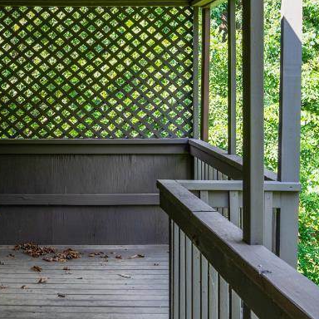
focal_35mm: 75
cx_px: 66
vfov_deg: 23.0
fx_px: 778
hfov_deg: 22.9
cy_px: 102
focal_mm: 22.5
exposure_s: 1/40
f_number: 8
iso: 200
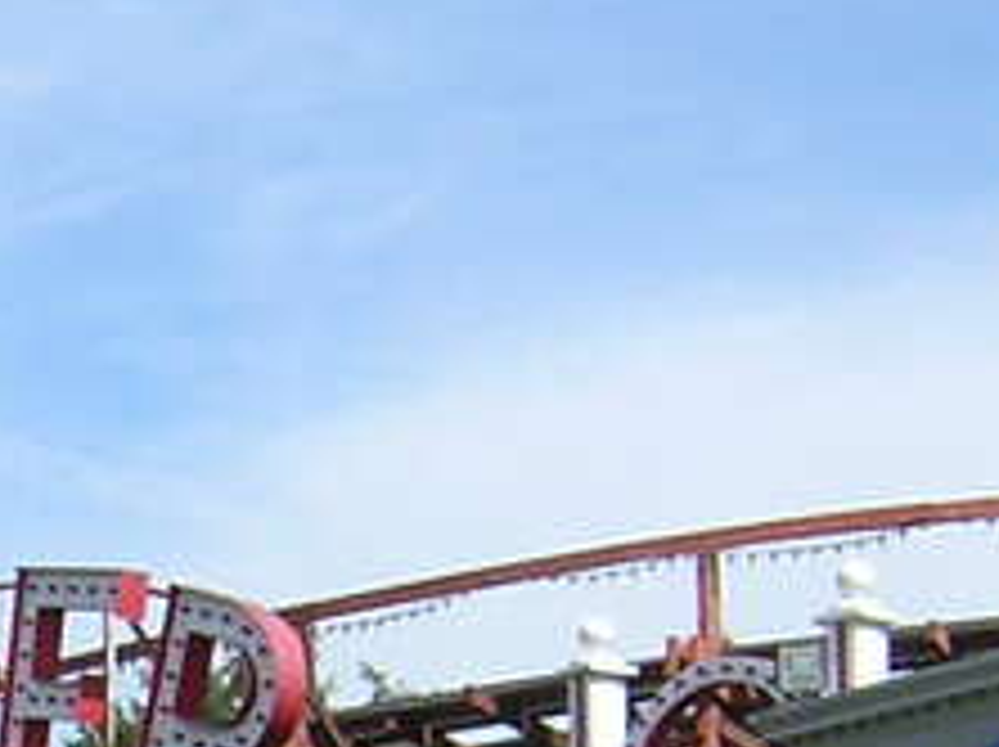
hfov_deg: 14.8
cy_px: 932
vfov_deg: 11.1
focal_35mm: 130
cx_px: -94
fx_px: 3748
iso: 100
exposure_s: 1/309
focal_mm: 4.7
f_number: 5.2
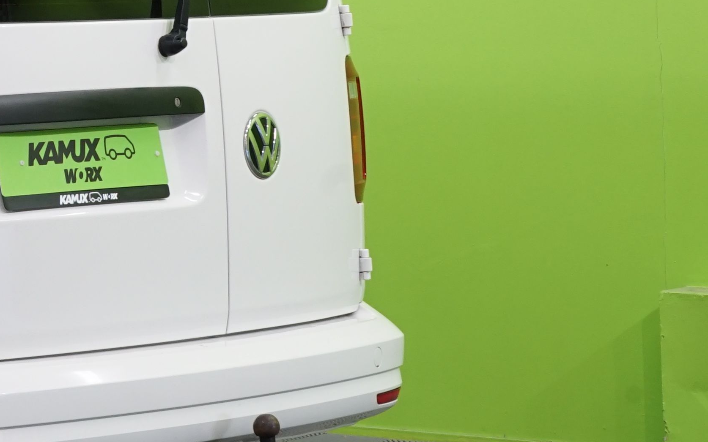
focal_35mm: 179
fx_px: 3454
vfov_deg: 7.3
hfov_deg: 11.1
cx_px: -452
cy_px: -57
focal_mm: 49
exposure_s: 1/20
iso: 640
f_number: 11
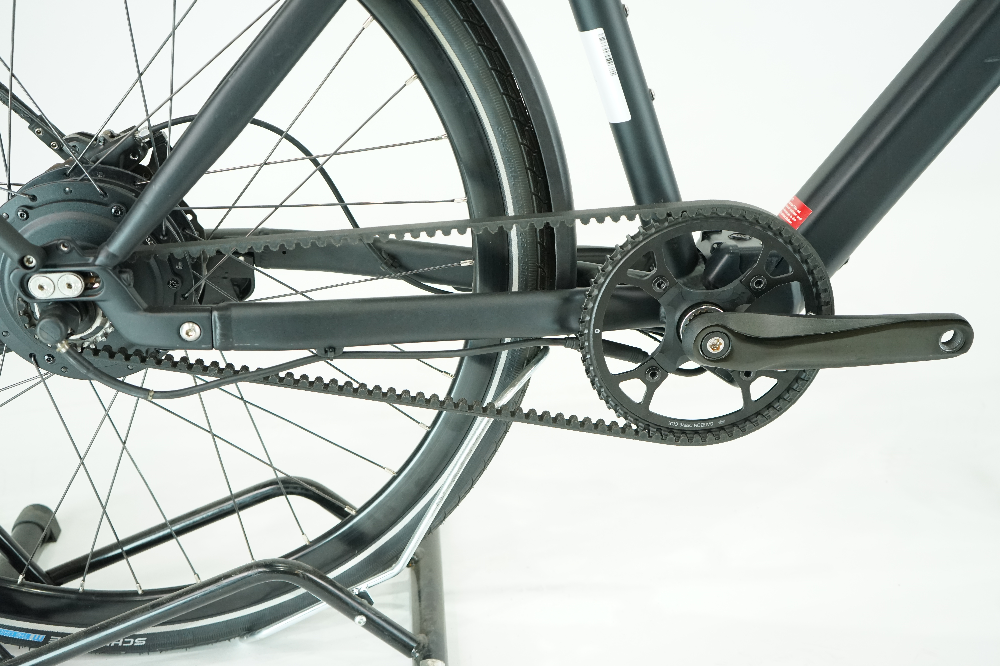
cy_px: 333
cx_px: 500
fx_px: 1055
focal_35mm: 38
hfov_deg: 50.7
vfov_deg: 35.1
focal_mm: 38
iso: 2500
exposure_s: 1/200
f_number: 5
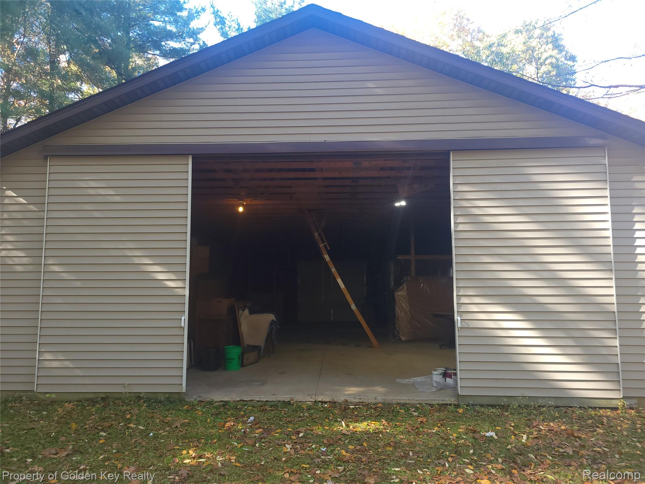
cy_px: 242
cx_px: 322
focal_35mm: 26
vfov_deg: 53.1
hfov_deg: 67.3
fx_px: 484
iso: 64
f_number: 1.8
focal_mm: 5.4
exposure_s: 1/120
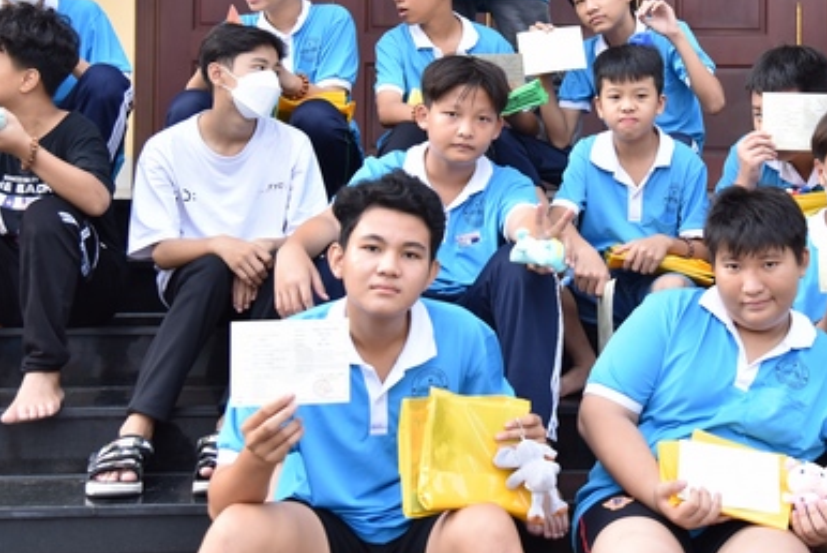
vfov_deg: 18.3
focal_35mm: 74
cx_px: 615
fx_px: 1701
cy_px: 99
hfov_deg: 27.0
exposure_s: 1/250
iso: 800
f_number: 4.5
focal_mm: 44
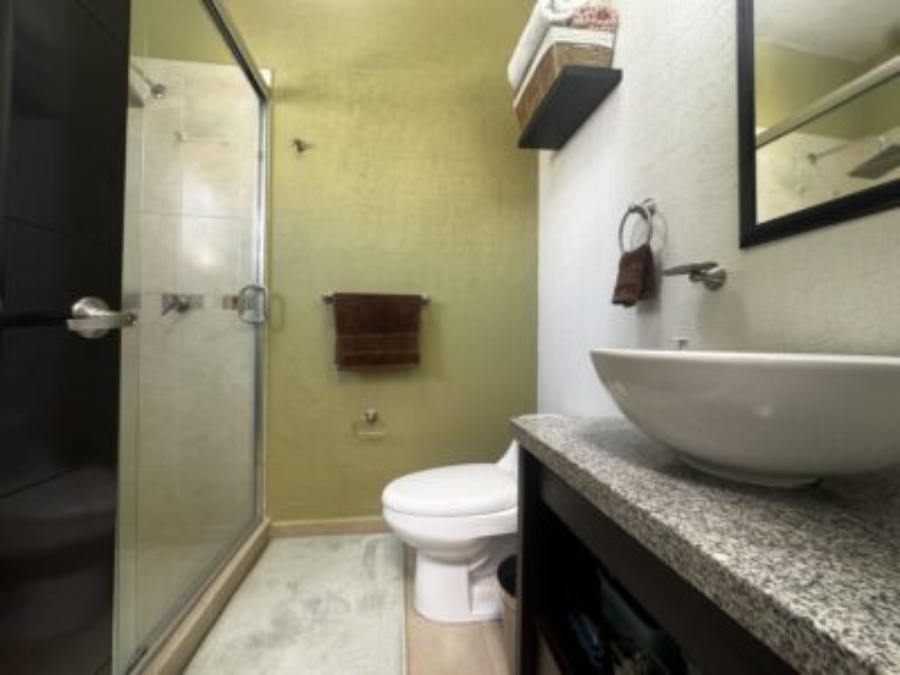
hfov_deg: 102.1
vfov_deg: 85.7
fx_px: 364
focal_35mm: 14
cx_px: 450
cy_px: 338
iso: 160
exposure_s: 1/60
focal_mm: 2.22
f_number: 2.2
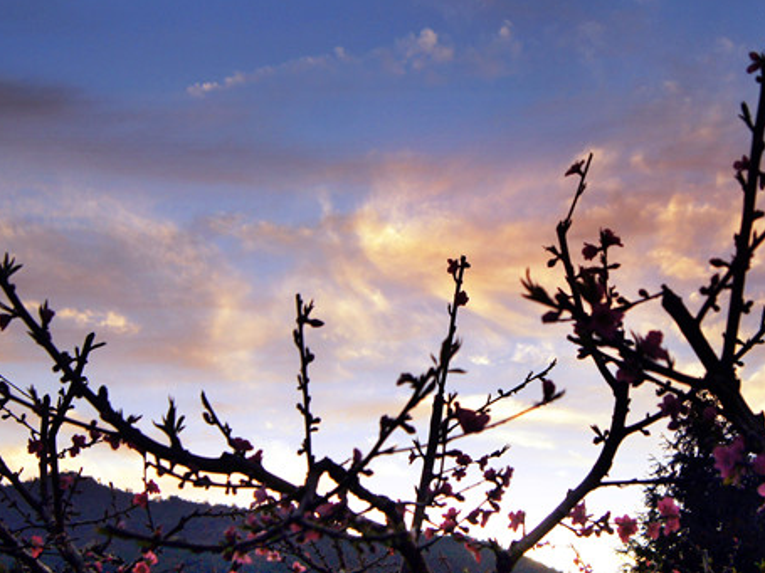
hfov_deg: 33.4
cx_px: 531
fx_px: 1259
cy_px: 227
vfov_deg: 25.6
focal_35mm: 57
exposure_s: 1/200
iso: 100
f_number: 4.5
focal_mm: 20
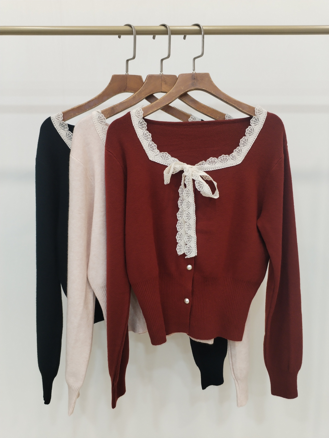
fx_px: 367
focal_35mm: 29
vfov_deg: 61.7
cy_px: 219
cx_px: 164
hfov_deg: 48.2
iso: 370
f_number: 1.8
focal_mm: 4.75
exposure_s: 1/50
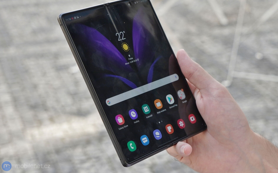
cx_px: 139
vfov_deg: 21.6
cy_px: 81
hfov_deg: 34.0
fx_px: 455
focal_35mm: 60
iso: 640
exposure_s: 1/250
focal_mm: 58
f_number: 7.1
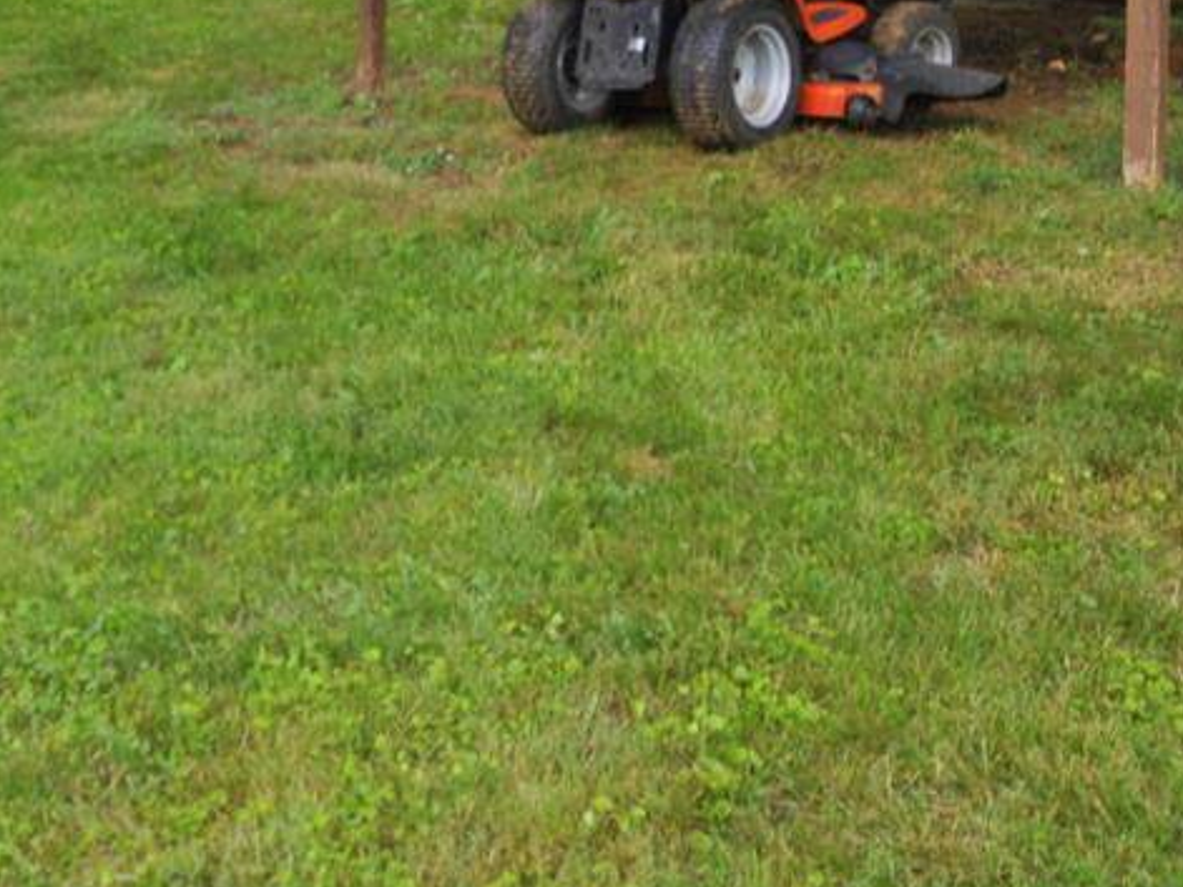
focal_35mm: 46
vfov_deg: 29.5
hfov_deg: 40.7
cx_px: 389
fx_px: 1572
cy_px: 3
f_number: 4
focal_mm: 10
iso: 200
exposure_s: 1/60
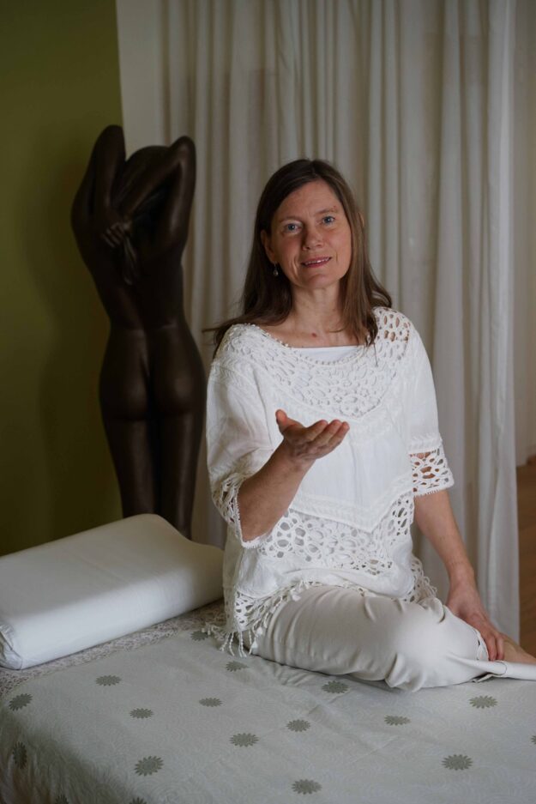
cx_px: 268
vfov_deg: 36.2
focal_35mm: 55
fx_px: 1228
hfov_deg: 24.6
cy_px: 402
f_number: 4
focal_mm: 55
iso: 500
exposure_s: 1/160
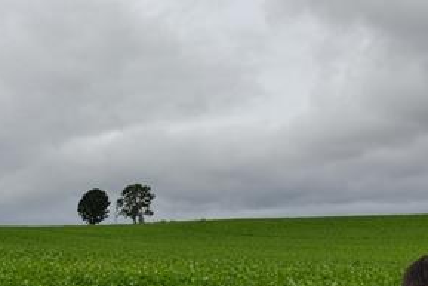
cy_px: 127
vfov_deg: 14.7
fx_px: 1106
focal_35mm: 93
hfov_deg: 21.8
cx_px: 135
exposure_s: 1/250
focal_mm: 28
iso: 100
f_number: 8
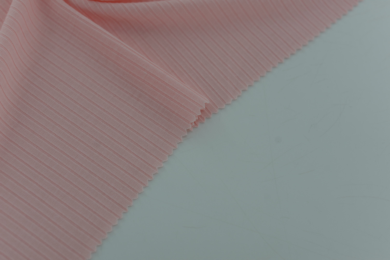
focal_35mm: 50
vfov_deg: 27.0
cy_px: 130
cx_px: 195
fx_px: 542
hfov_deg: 39.6
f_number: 3.5
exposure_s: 1/400
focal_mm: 50
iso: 100
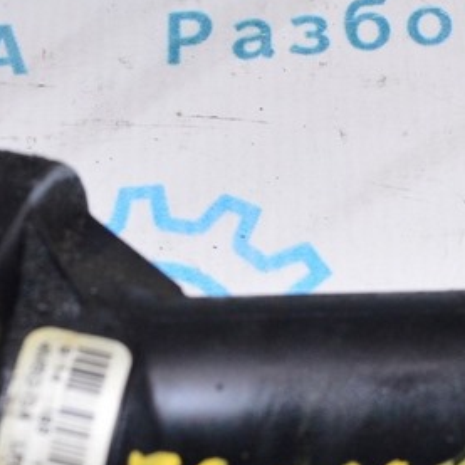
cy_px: 303
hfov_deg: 15.4
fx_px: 1717
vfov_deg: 15.4
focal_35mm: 113
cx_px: 292
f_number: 8
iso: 1600
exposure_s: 1/200
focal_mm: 24
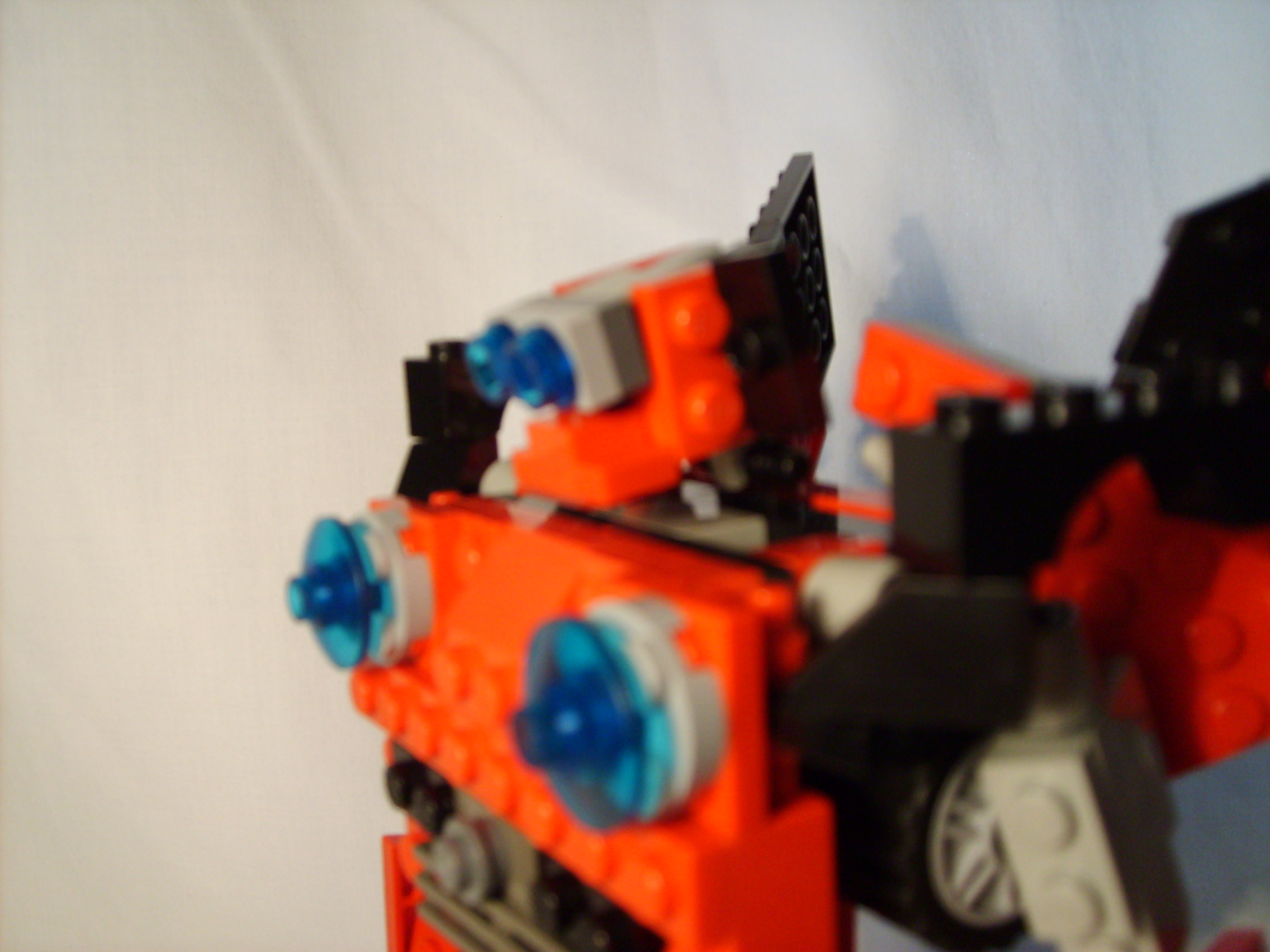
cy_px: 476
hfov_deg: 52.6
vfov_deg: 40.7
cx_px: 635
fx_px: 1284
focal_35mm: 35
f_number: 2.8
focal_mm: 5.8
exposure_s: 1/30
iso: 106
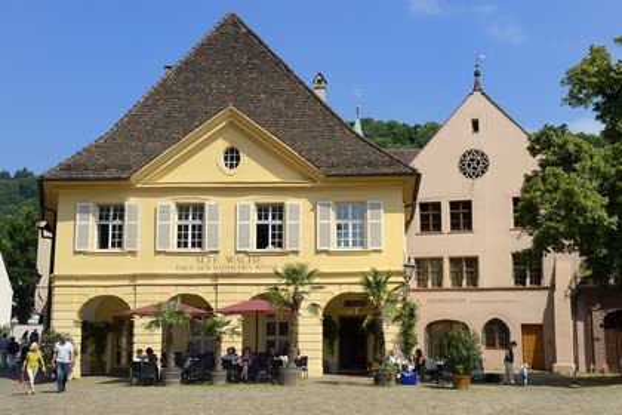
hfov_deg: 39.6
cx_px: 311
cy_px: 208
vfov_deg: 27.0
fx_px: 864
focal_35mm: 50
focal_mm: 50
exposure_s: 1/250
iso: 200
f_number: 11
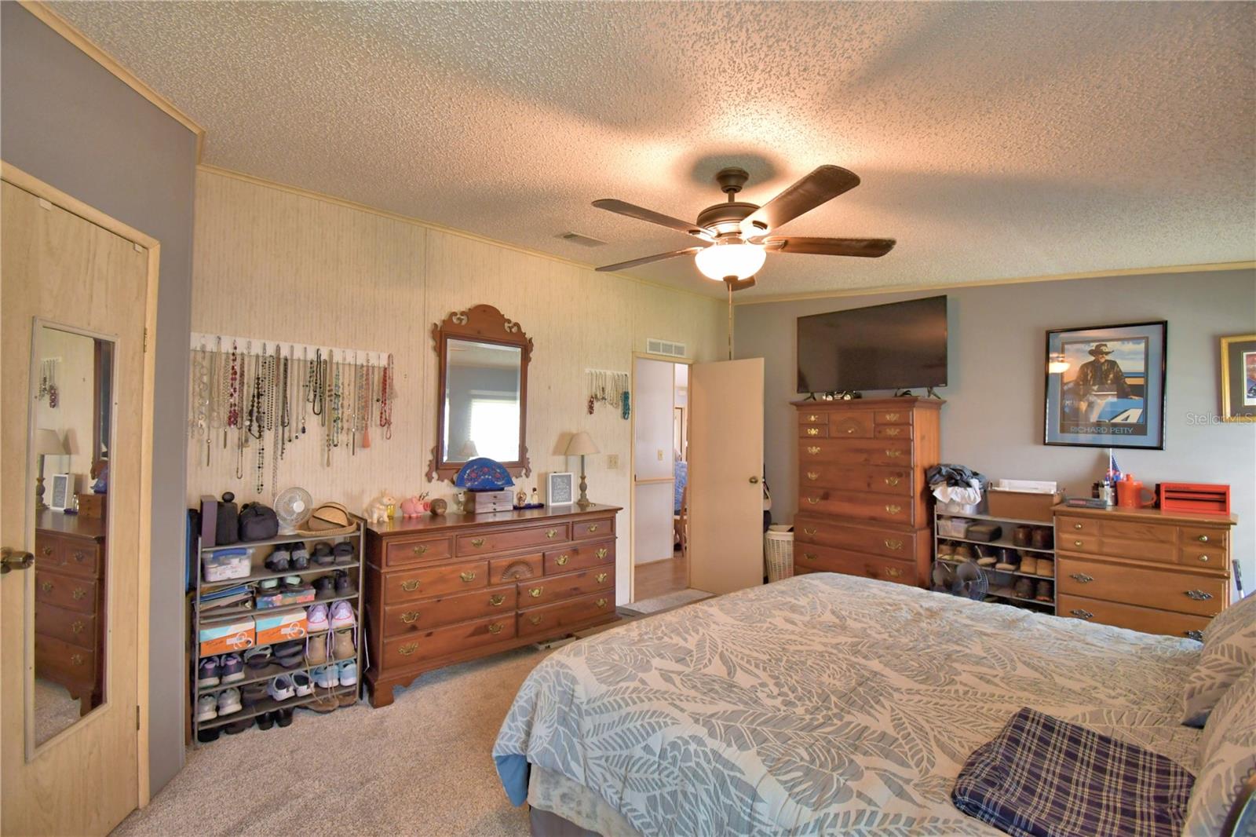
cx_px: 628
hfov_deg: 100.4
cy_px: 418
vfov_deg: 77.3
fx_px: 523
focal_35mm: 15
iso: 800
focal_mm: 10
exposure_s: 1/30
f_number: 4.5
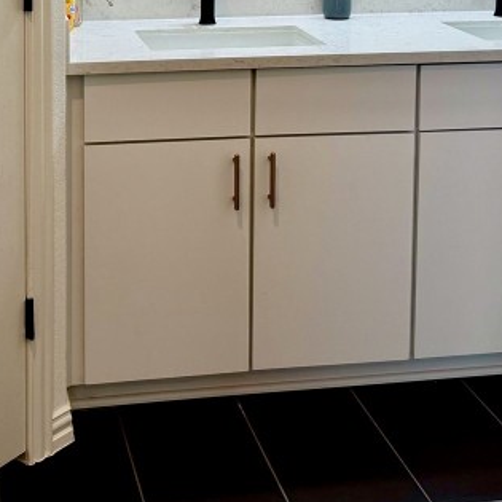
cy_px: -29
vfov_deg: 23.7
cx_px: 169
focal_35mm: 69
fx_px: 1132
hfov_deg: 24.9
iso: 100
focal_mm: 6.76
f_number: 1.78
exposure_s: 1/120
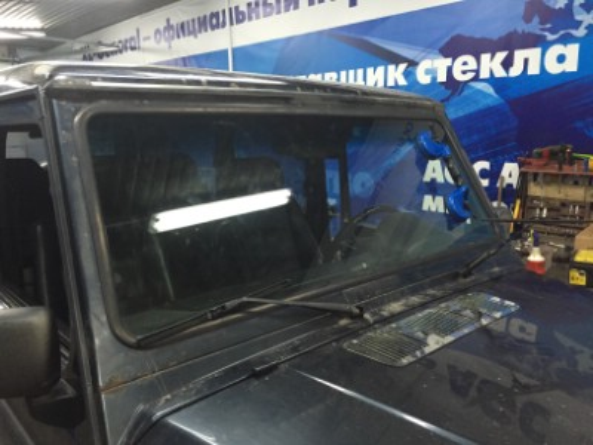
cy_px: 222
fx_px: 497
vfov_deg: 48.2
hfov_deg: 61.7
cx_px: 296
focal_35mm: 29
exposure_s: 1/33
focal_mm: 4.15
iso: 250
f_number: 2.2
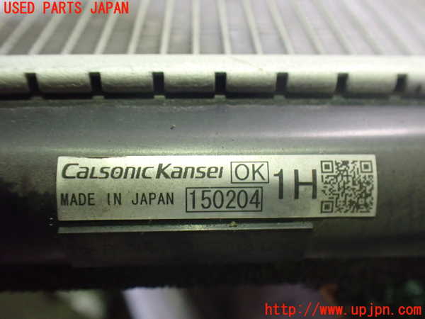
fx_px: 368
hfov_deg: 60.0
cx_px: 212
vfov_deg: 46.8
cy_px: 160
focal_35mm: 30
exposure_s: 1/30
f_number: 2.3
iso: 1000
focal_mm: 5.4
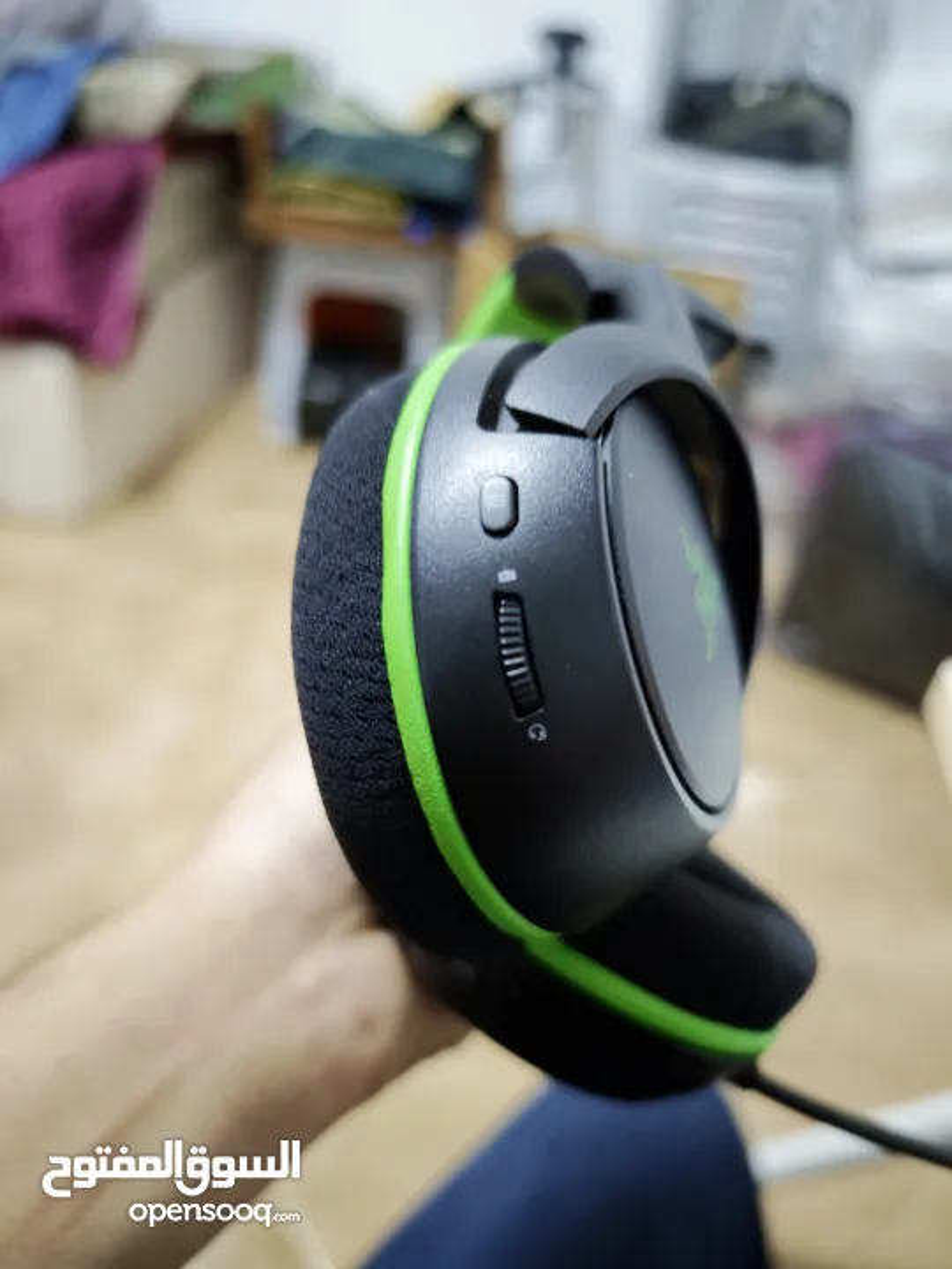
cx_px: 476
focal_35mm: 23
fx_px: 843
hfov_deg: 58.9
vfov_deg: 73.9
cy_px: 634
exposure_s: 1/32.7
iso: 800
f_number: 1.63
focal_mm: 8.72
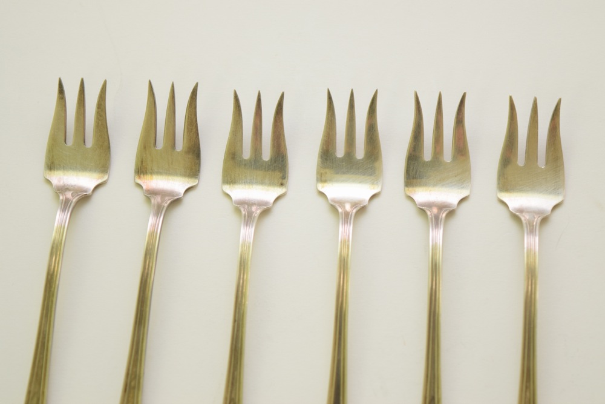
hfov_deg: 24.6
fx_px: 1387
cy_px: 202
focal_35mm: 82
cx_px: 302
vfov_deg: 16.6
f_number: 5.6
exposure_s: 1/125
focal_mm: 55
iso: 560
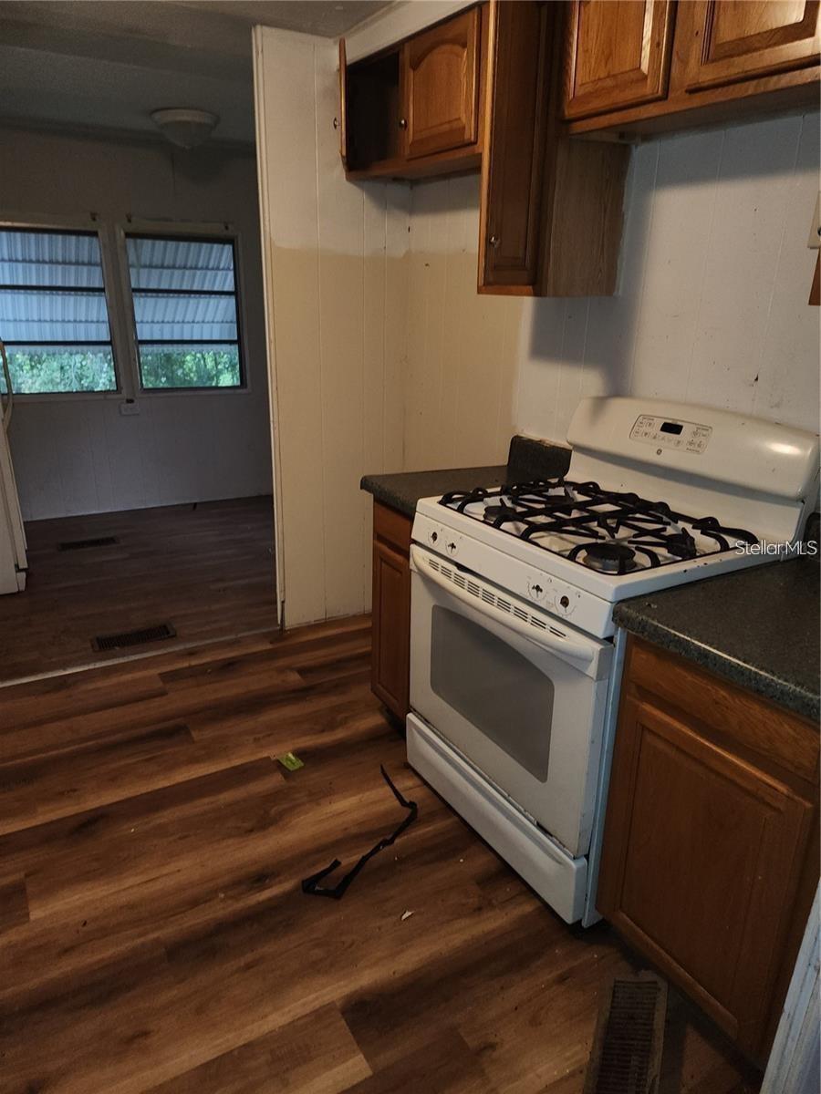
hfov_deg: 58.9
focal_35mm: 23
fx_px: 727
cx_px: 410
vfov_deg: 73.9
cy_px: 547
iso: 125
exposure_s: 1/24
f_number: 1.8
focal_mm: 6.4
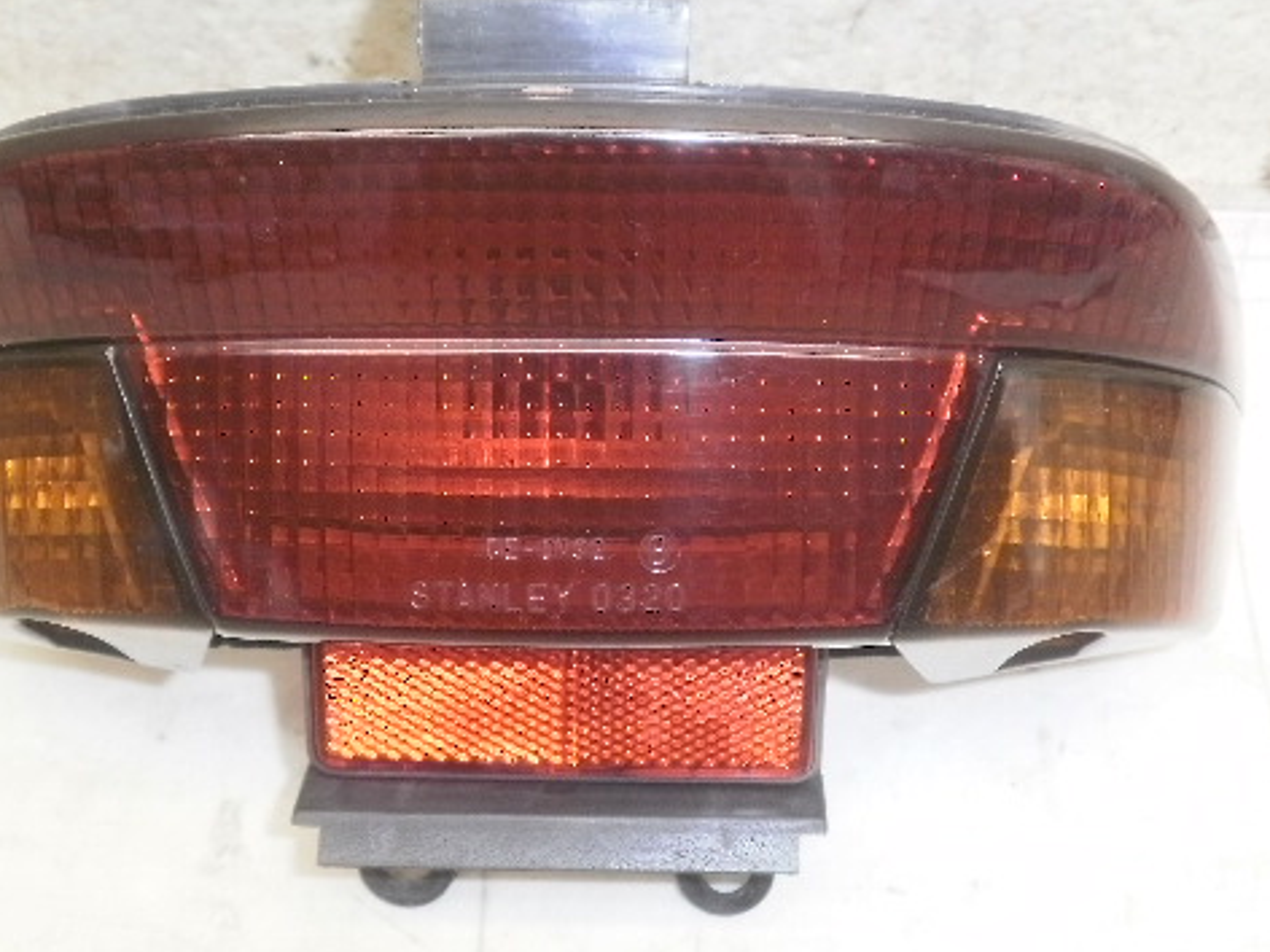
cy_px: 374
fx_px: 1541
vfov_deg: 34.2
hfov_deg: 44.8
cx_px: 595
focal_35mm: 42
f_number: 2.9
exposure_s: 1/30
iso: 125
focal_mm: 5.45
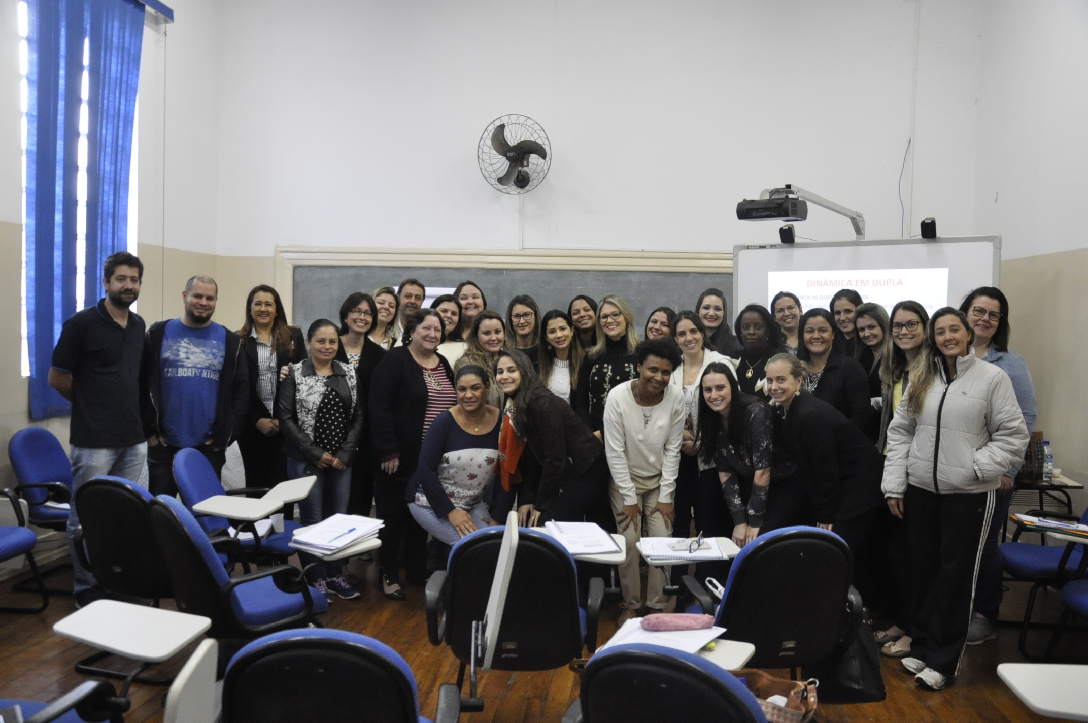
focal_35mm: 32
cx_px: 544
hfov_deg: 59.6
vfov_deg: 41.6
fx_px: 951
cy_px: 362
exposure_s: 1/60
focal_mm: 21
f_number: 3.8
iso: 2500
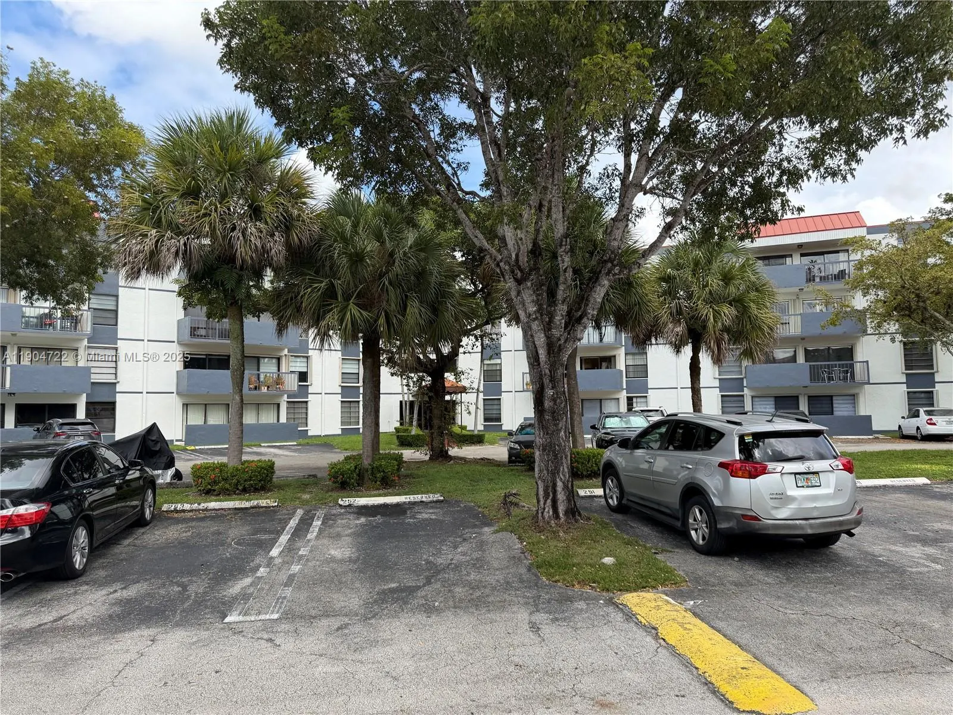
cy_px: 358
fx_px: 661
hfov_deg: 71.6
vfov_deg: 56.8
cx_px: 476
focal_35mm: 24
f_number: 1.78
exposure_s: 1/2299
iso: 100
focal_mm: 6.76
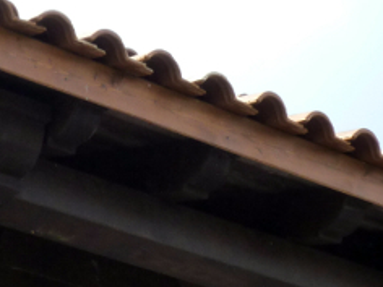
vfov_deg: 8.3
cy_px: 191
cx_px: 80
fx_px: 1981
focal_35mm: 179
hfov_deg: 11.0
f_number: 4.3
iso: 125
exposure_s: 1/200
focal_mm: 8.3
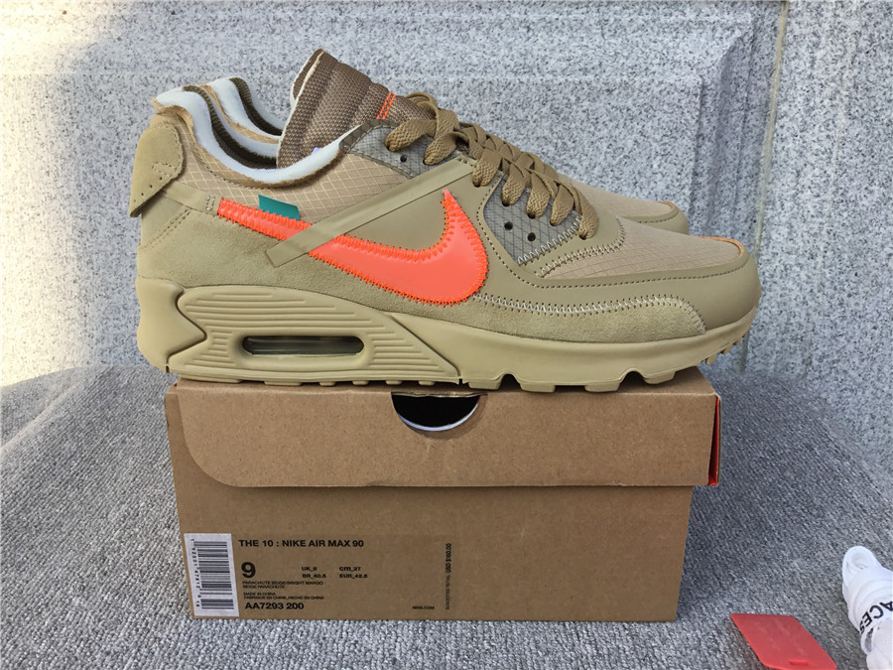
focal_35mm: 31
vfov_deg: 45.4
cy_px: 335
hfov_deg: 58.4
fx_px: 800
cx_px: 446
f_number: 2.4
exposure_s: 1/293
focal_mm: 3.3
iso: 25
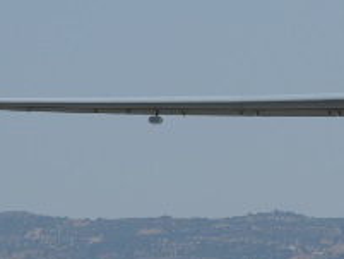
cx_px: 137
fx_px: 5399
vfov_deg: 2.7
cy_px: 99
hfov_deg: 3.6
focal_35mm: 543
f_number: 4.5
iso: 64
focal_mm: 70
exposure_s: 1/1250
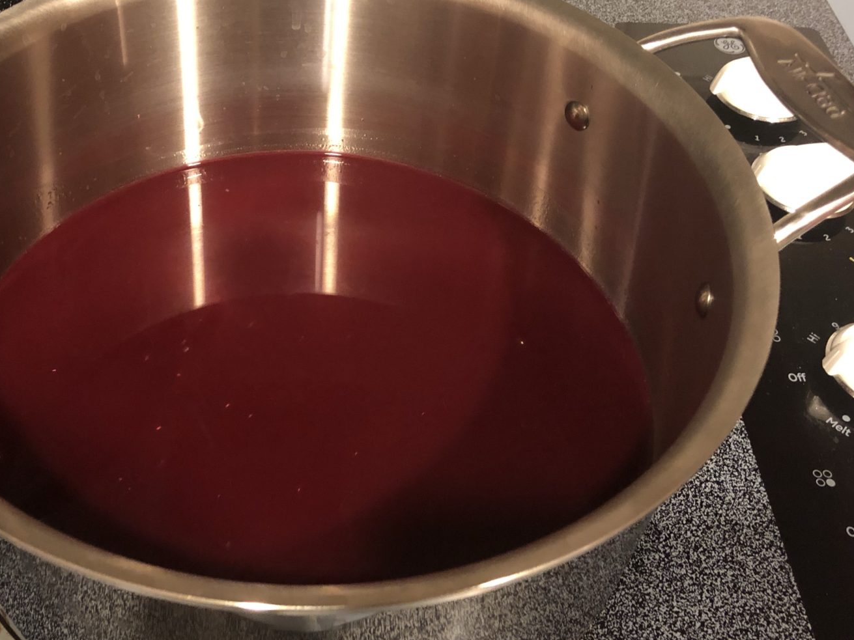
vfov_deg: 35.1
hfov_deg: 45.5
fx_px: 1011
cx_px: 339
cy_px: 312
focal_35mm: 41
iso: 100
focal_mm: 3.99
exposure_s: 1/4
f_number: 1.8
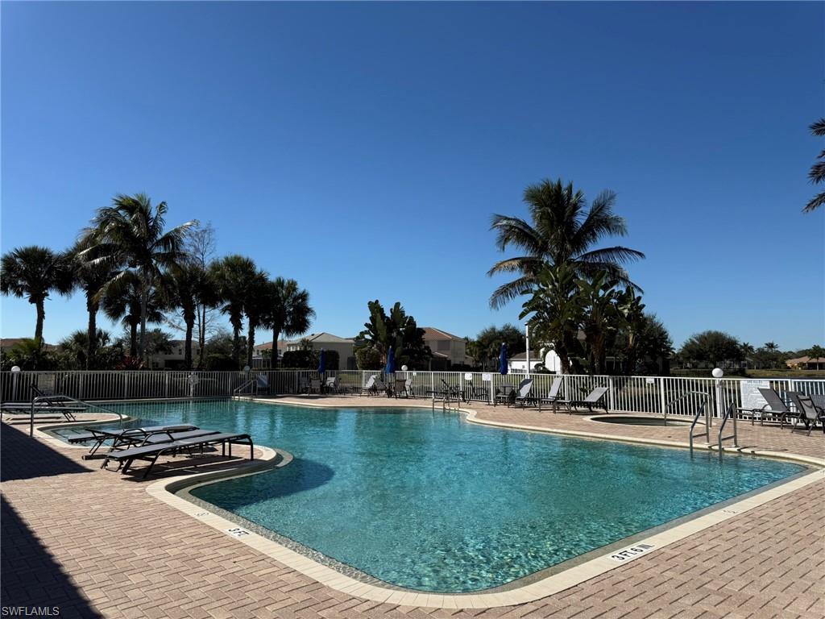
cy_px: 310
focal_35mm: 24
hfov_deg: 71.6
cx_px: 412
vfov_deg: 56.8
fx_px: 572
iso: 80
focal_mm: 6.76
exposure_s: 1/7353
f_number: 1.78
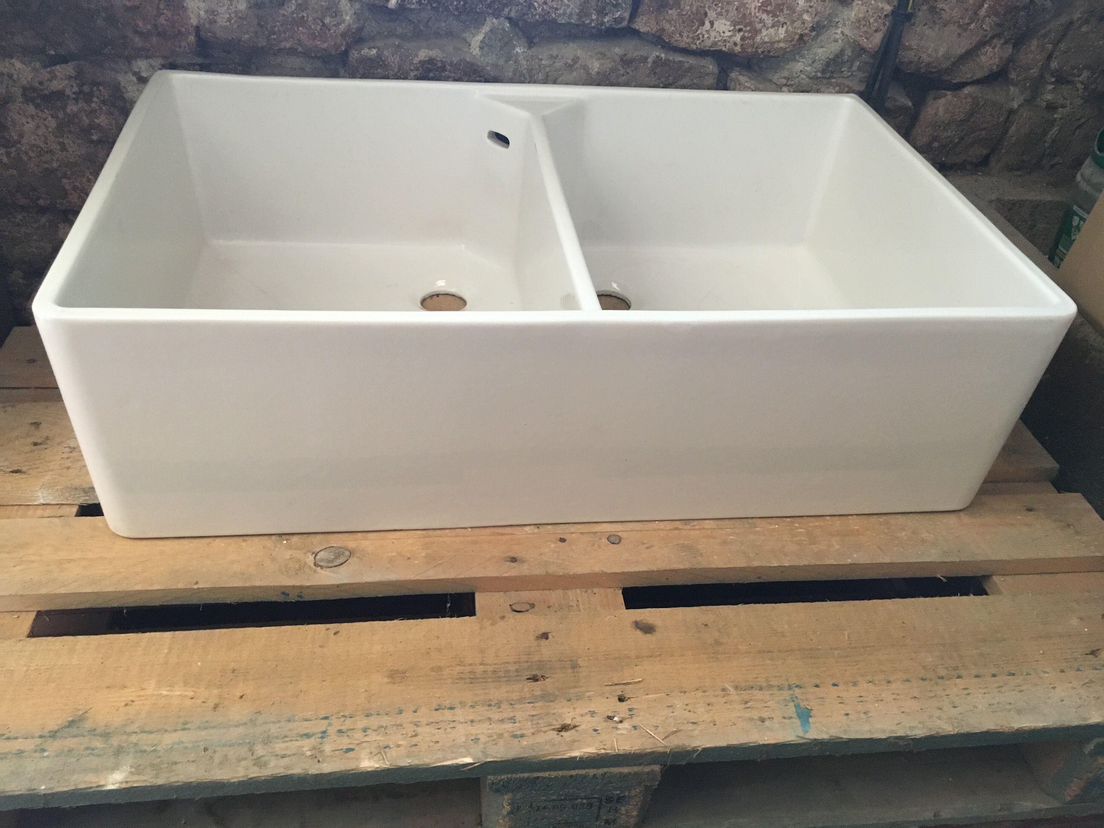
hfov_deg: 61.7
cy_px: 414
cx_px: 552
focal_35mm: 29
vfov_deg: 48.2
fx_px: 925
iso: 200
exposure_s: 1/25
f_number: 2.2
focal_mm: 4.15
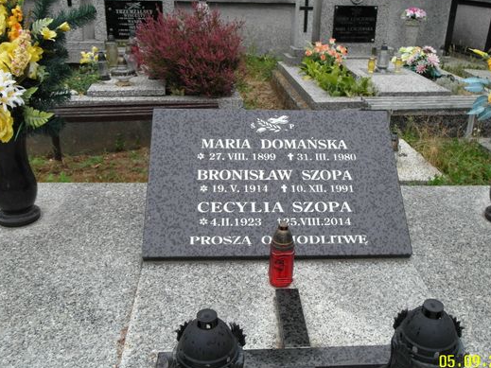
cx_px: 261
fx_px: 525
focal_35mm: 37
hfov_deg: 50.1
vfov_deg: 38.7
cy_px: 183
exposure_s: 1/125
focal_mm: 6.5
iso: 80
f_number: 3.6
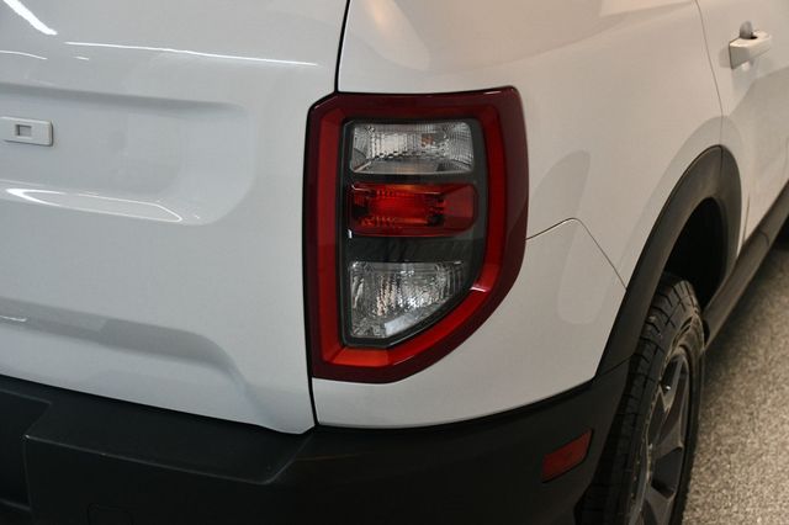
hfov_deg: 38.9
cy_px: 262
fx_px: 1117
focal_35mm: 51
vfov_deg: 26.5
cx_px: 394
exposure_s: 1/125
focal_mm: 34
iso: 1800
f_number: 4.2
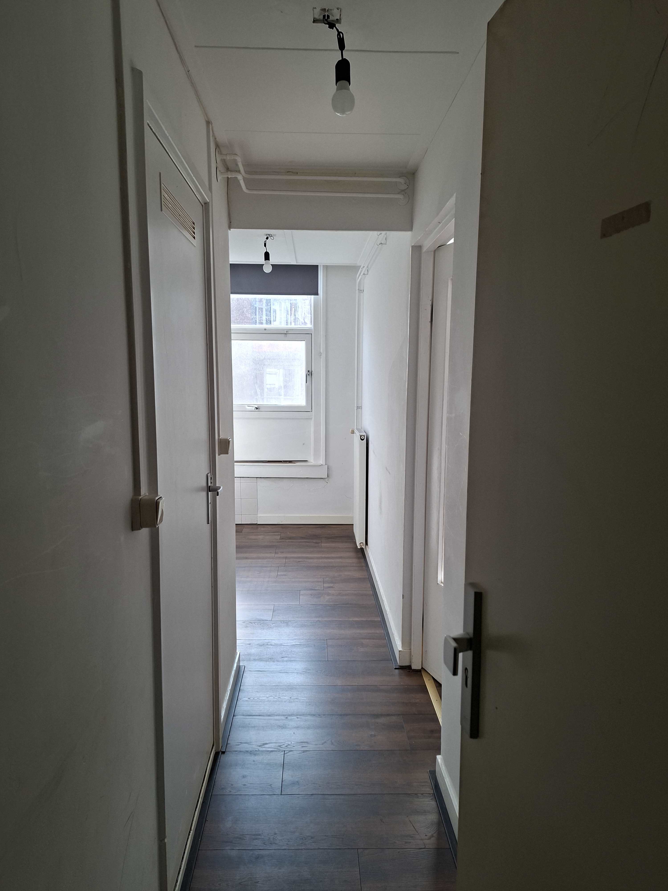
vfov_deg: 73.9
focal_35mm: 23
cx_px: 334
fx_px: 592
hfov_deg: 58.9
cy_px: 446
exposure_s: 1/123
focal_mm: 5.54
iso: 50
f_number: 1.8
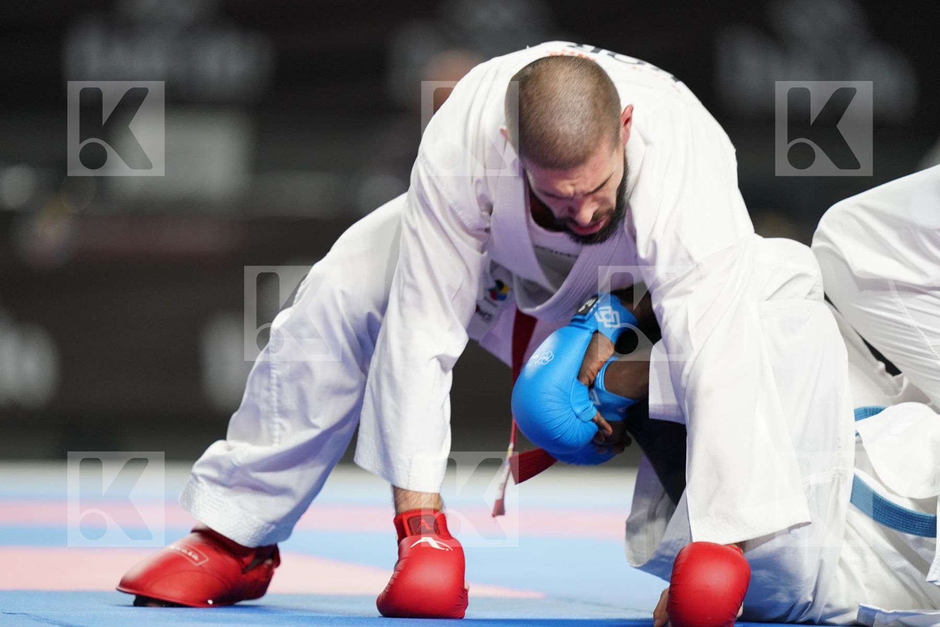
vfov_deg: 3.4
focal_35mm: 400
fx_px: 10444
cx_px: 470
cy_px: 314
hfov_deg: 5.2
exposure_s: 1/1000
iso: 3200
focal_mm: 400
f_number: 2.8
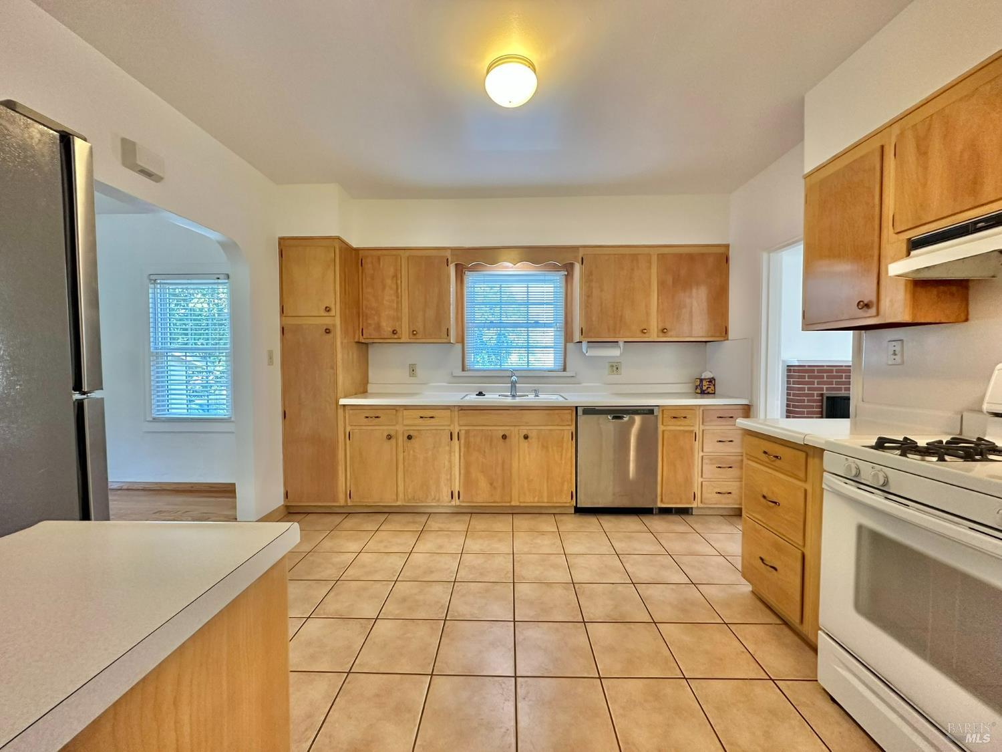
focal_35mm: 14
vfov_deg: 85.7
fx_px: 405
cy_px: 376
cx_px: 501
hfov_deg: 102.1
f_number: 2.2
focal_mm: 2.22
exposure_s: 1/60
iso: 320
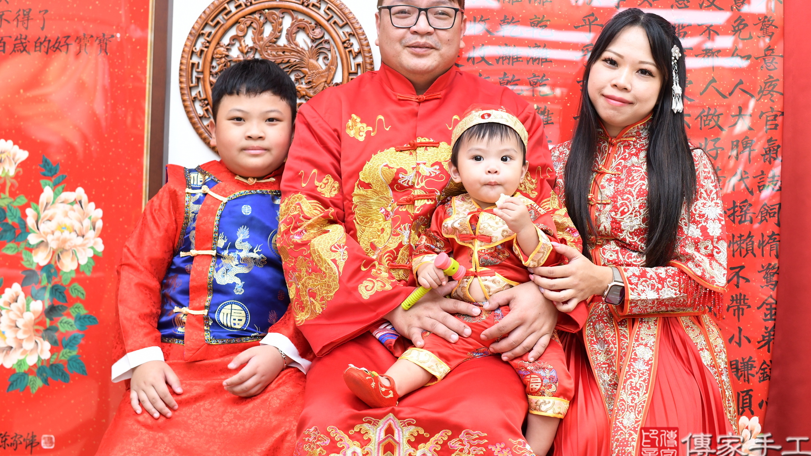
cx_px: 441
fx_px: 946
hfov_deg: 46.3
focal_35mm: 44
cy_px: 176
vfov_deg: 27.0
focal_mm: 35
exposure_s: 1/200
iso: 1000
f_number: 4.5
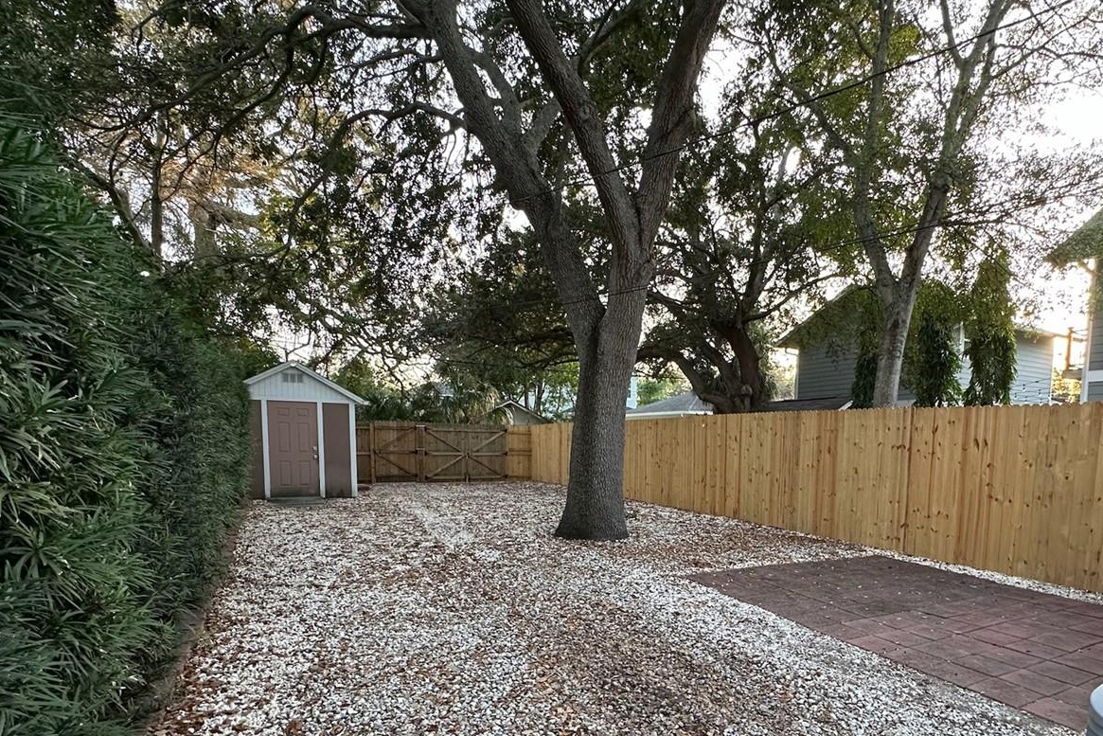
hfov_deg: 83.2
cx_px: 649
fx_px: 613
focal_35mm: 20
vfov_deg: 60.3
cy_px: 499
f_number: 2.2
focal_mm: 2.22
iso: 250
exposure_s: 1/99
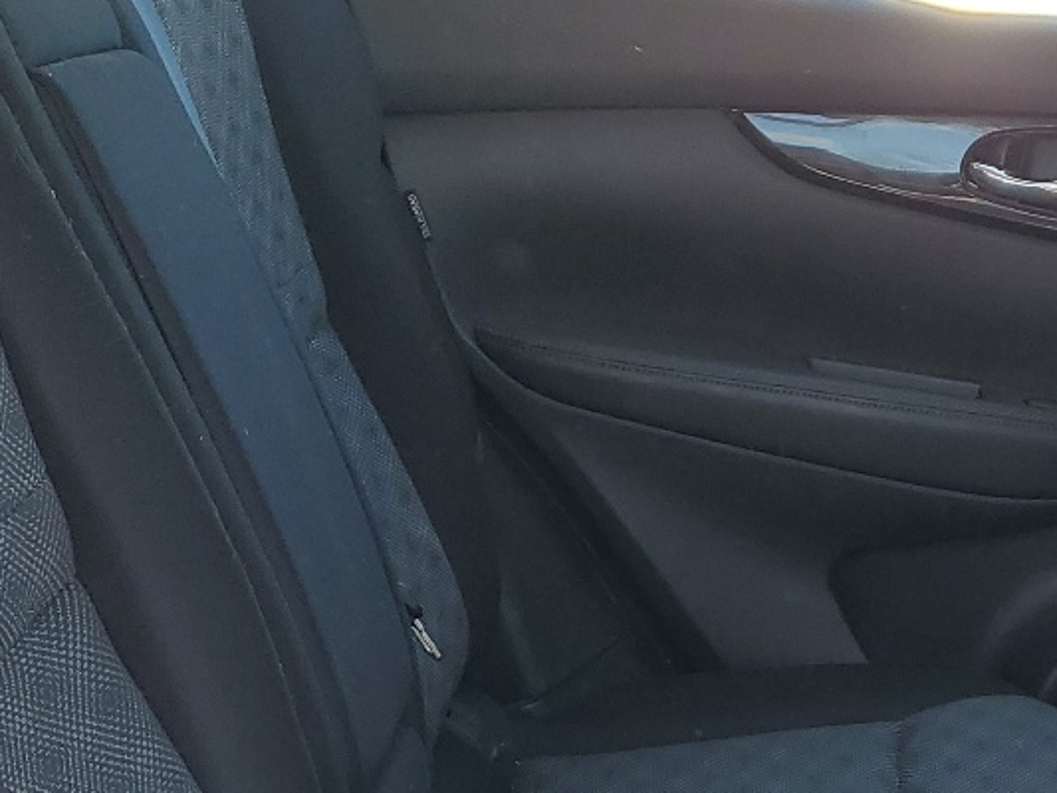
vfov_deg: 18.5
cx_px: 892
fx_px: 2382
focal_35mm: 78
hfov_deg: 24.5
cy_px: 767
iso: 50
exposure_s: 1/227
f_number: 1.5
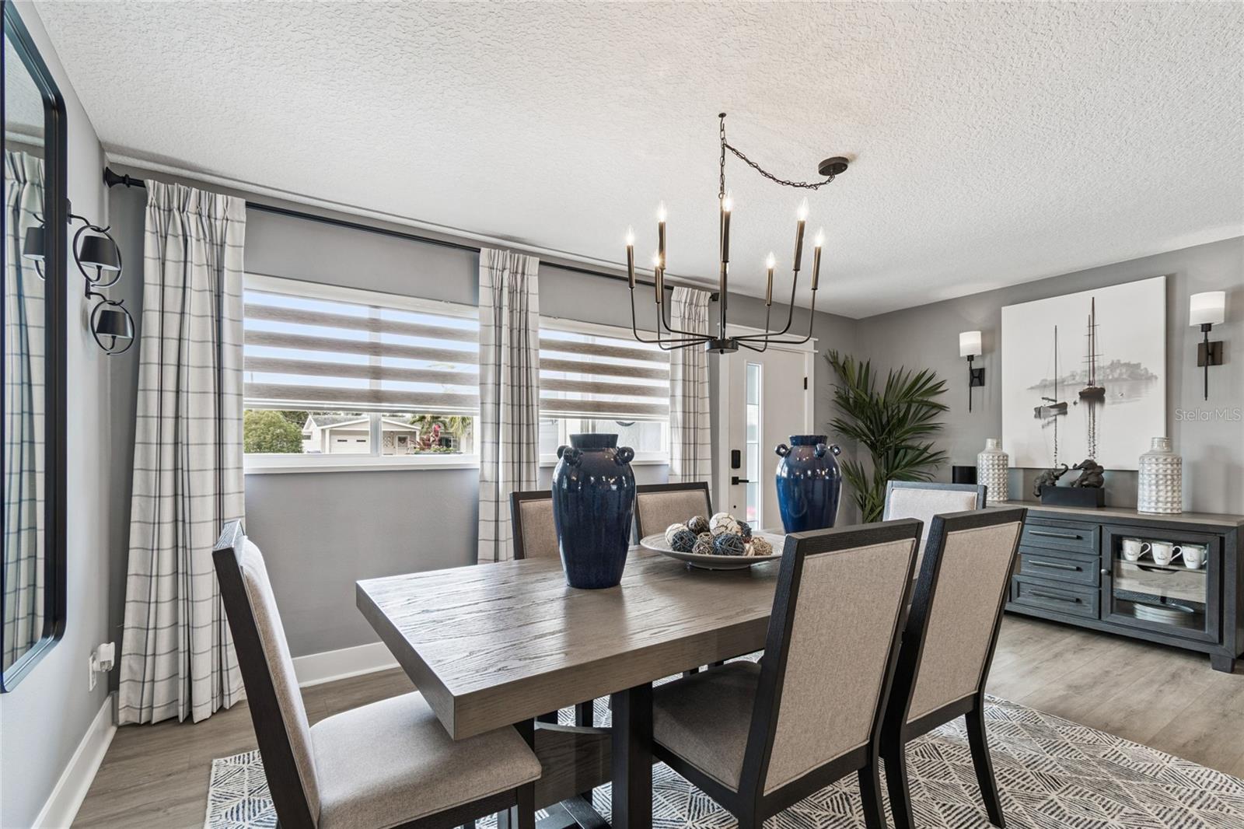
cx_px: 622
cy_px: 414
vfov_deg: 77.3
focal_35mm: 15
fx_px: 518
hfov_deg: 100.4
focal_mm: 10
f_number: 7.1
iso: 100
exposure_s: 1/20
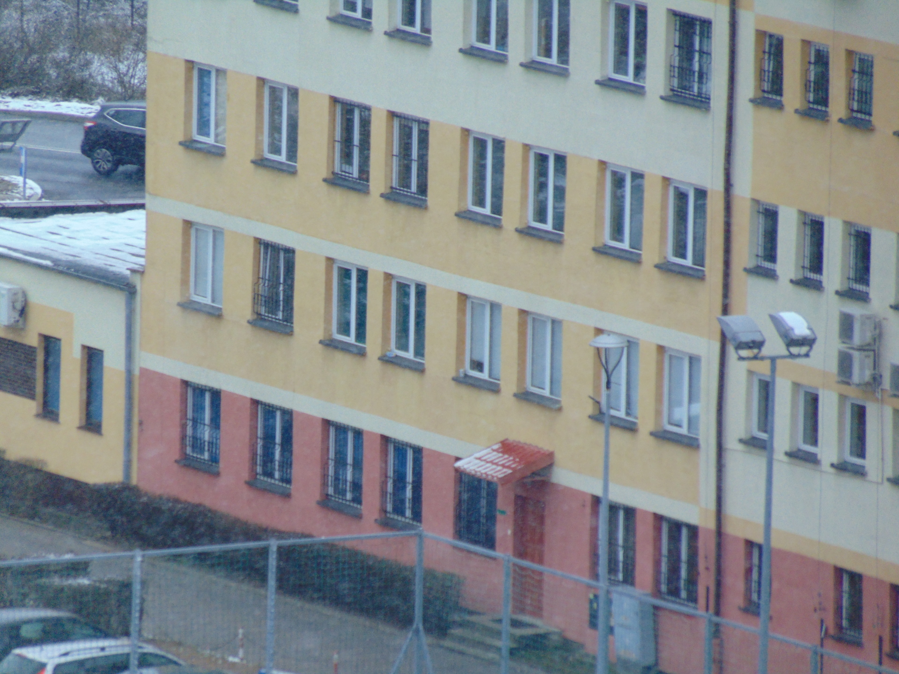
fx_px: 14959
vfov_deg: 2.6
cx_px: 450
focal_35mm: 576
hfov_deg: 3.4
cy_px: 337
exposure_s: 1/160
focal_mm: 103.2
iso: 200
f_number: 4.6
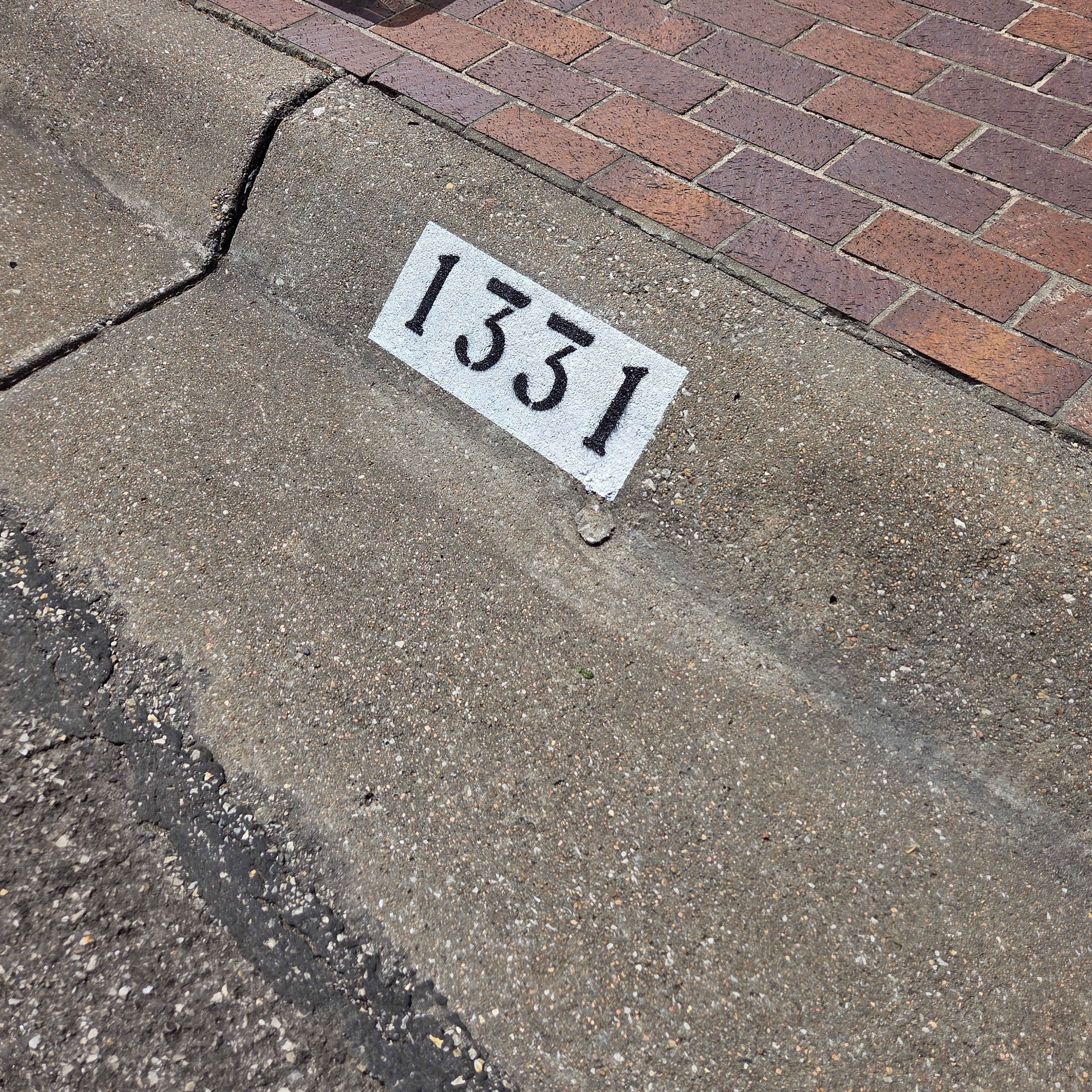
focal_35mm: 28
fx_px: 999
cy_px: 551
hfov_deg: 57.0
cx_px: 632
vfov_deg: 57.3
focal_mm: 5.4
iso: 80
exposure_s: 1/6839
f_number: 1.8
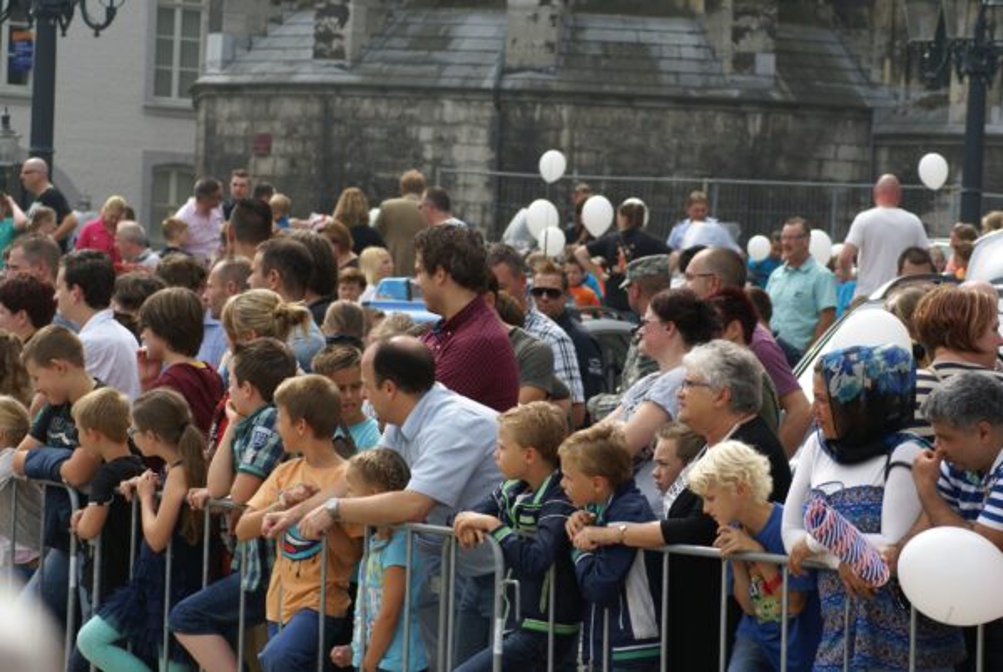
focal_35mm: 158
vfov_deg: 8.7
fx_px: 4395
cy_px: 336
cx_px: 502
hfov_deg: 13.0
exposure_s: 1/250
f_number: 8
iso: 100
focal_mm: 105
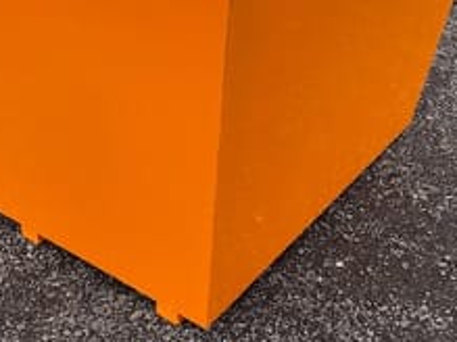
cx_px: 157
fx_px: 752
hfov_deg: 33.5
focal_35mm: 57
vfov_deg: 24.9
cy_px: 41
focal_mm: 5.1
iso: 32
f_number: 1.6
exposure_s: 1/237
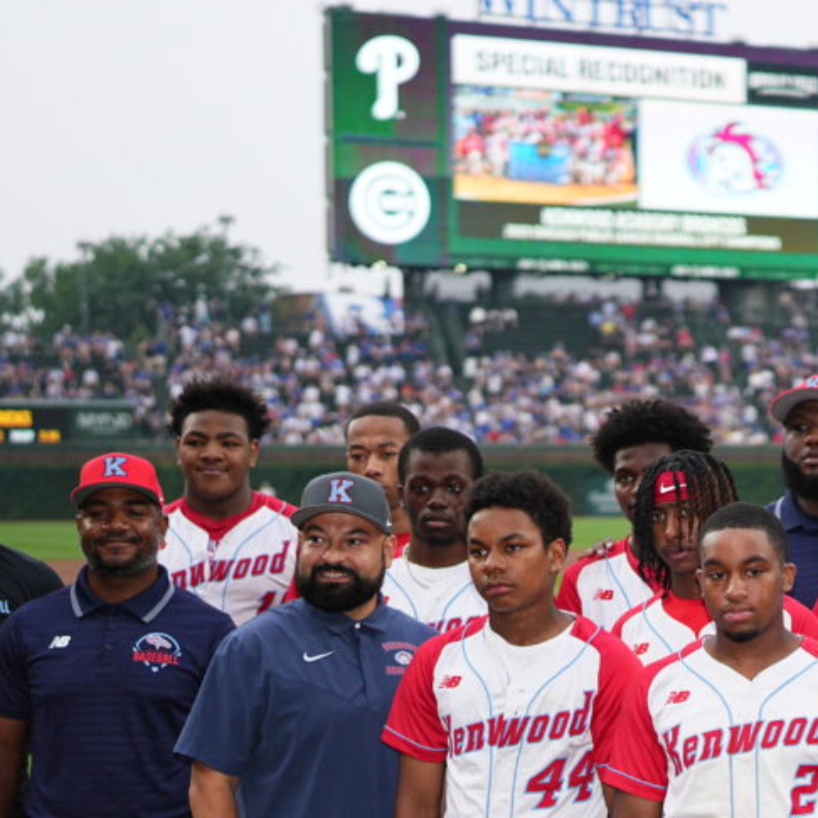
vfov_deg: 18.3
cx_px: 892
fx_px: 2513
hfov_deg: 17.9
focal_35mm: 94
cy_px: 683
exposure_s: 1/5000
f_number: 1.4
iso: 320
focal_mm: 35
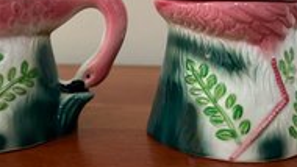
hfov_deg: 40.3
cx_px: 115
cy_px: 29
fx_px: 402
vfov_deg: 23.1
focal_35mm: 51
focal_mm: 5.7
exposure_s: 1/60
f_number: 1.5
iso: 400
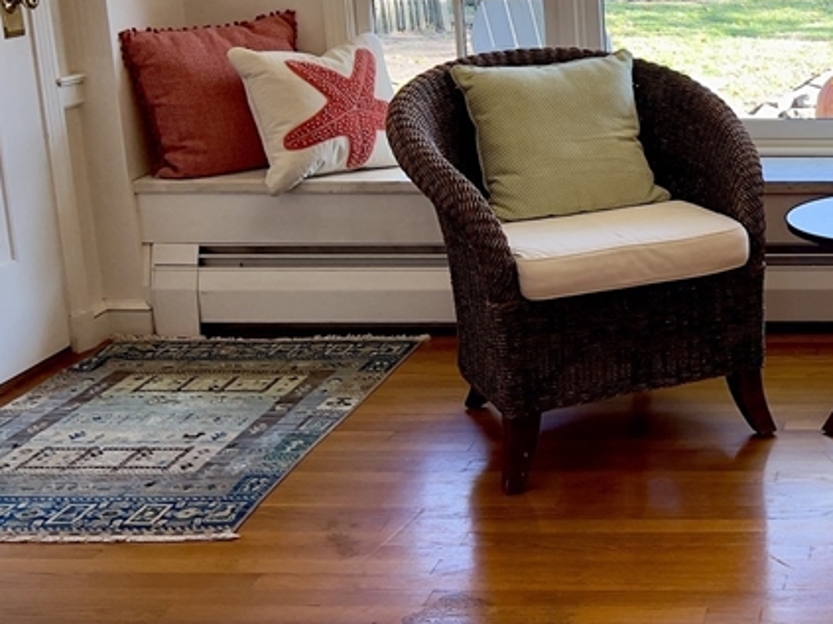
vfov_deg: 23.2
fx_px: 1516
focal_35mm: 63
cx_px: 908
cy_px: 215
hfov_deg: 28.1
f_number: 1.5
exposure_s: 1/120
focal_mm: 5.7
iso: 80
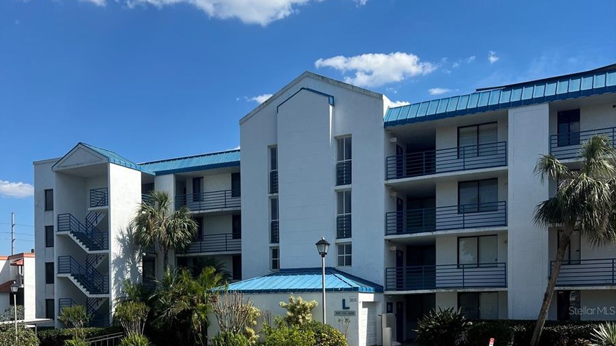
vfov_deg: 29.9
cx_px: 308
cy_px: 310
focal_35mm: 38
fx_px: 621
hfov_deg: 52.8
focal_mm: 5.7
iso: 50
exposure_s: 1/3571
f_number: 1.5
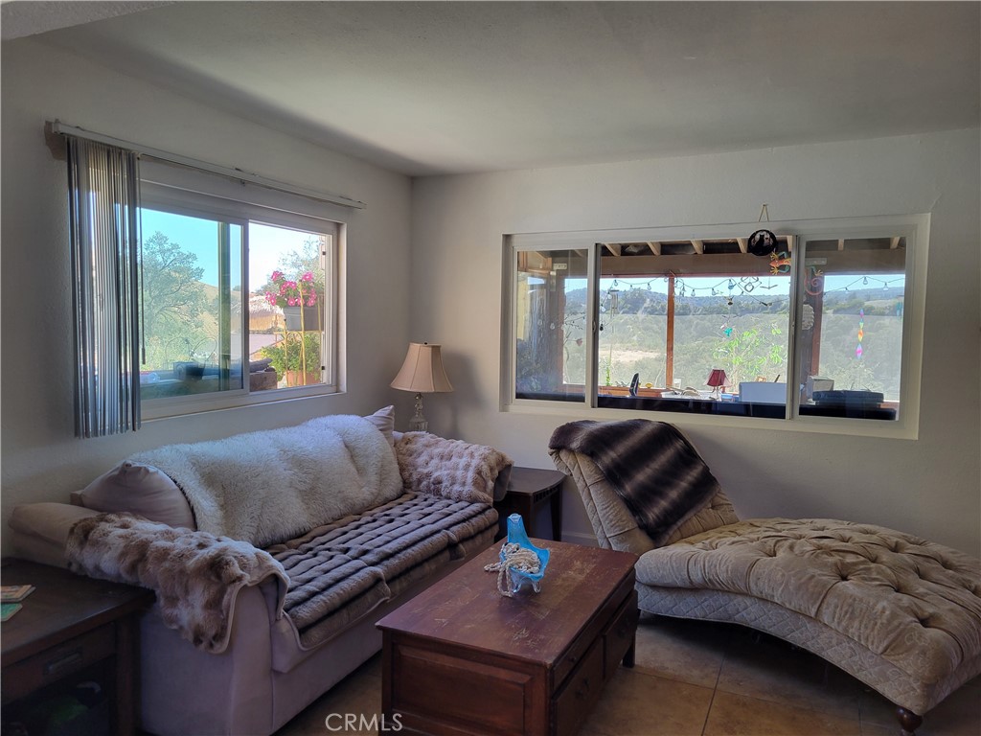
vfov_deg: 53.1
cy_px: 368
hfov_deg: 67.3
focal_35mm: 26
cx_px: 490
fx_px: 737
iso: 80
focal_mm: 5.4
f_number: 1.8
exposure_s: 1/120
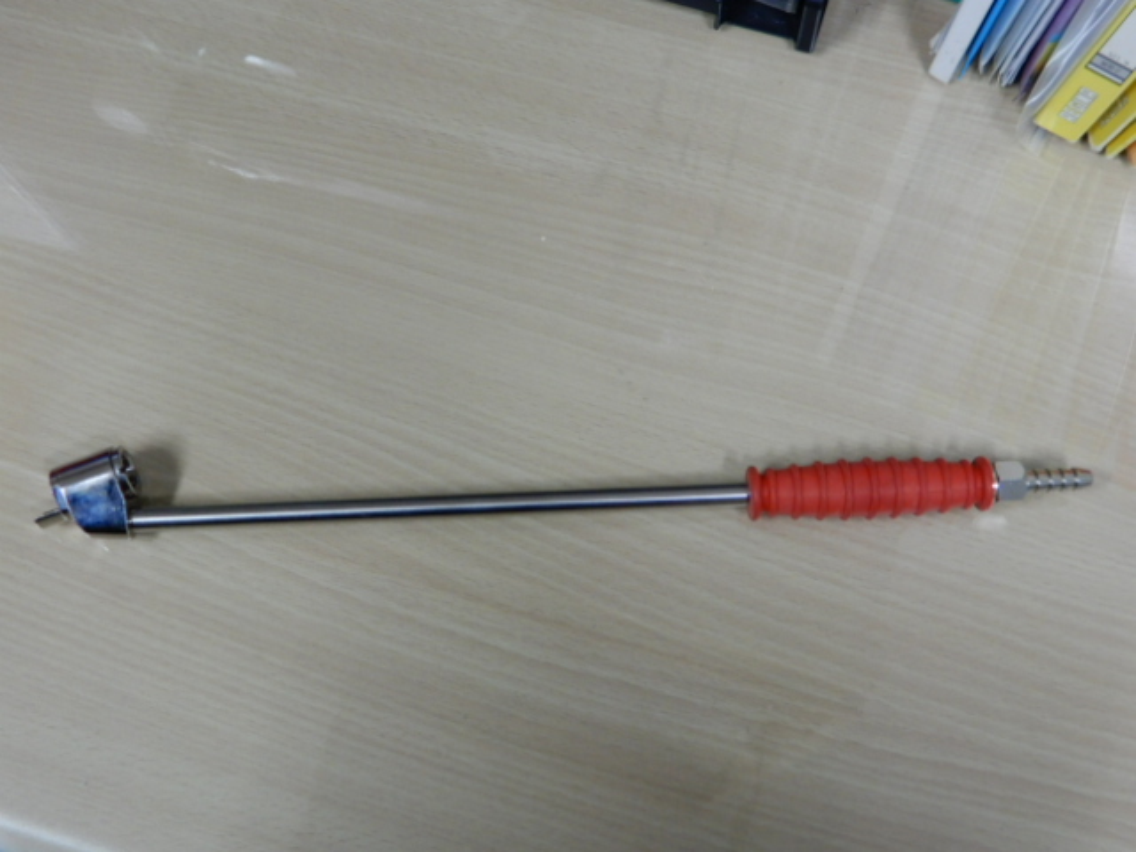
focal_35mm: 42
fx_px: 1378
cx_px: 568
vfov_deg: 34.3
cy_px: 426
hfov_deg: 44.8
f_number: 4
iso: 400
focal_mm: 7.5
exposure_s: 1/25
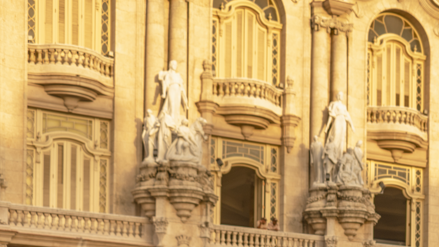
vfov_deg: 11.3
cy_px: 391
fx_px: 1187
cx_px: 440
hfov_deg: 20.3
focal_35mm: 102
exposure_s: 1/250
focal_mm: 36
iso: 250
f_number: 4.5
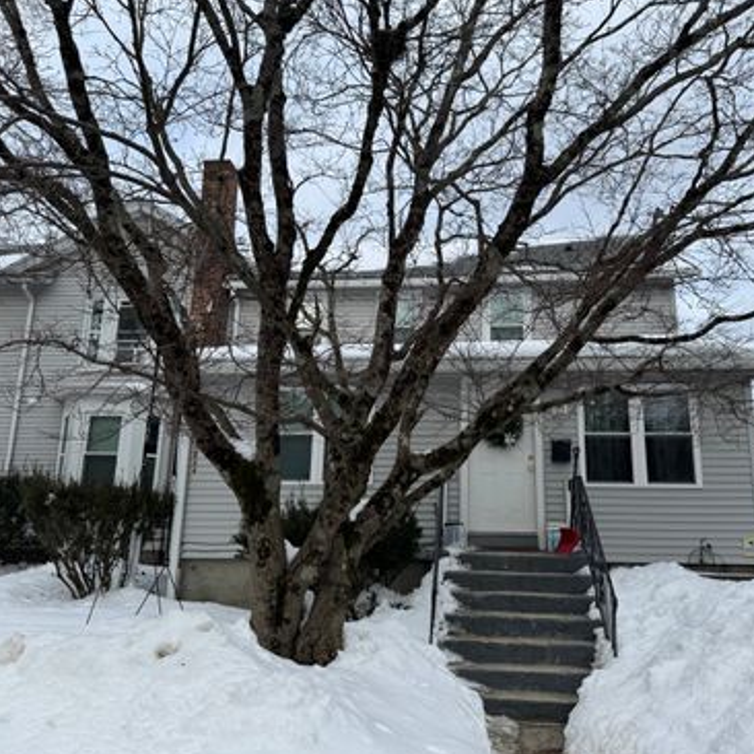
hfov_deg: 55.4
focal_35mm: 29
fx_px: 715
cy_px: 378
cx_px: 426
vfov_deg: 55.6
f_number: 1.78
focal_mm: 6.76
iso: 80
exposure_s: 1/1818
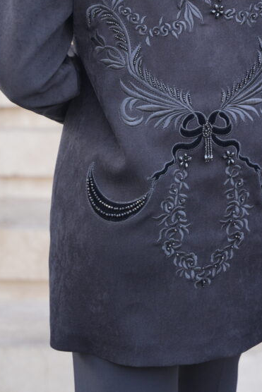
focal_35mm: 145
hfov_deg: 9.5
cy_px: 24
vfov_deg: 14.0
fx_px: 1582
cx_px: 181
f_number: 2.8
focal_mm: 70
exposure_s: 1/100
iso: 100
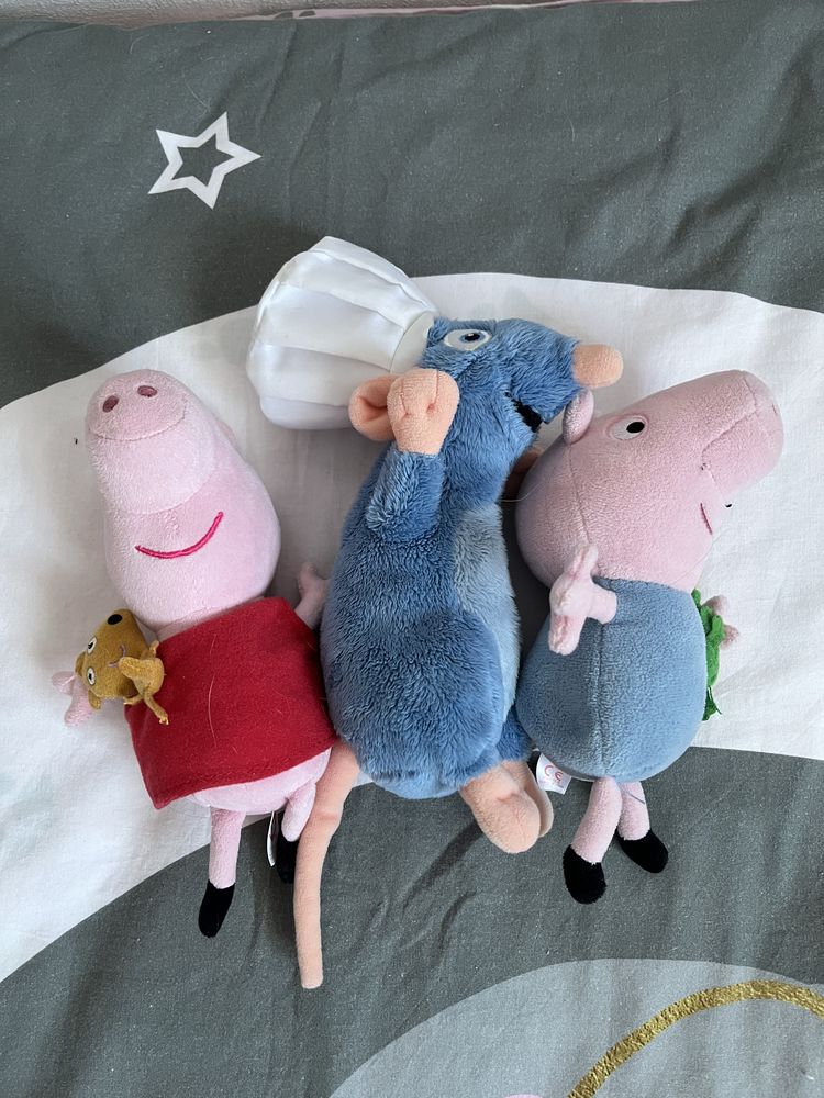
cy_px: 549
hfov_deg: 53.1
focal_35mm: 26
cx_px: 412
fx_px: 825
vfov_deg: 67.3
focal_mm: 5.1
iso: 320
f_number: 1.6
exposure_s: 1/60
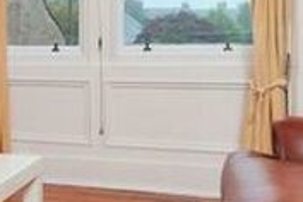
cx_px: -68
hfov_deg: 25.3
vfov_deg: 18.9
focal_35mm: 71
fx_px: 598
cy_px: 21
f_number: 8
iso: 200
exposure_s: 1/80
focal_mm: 12
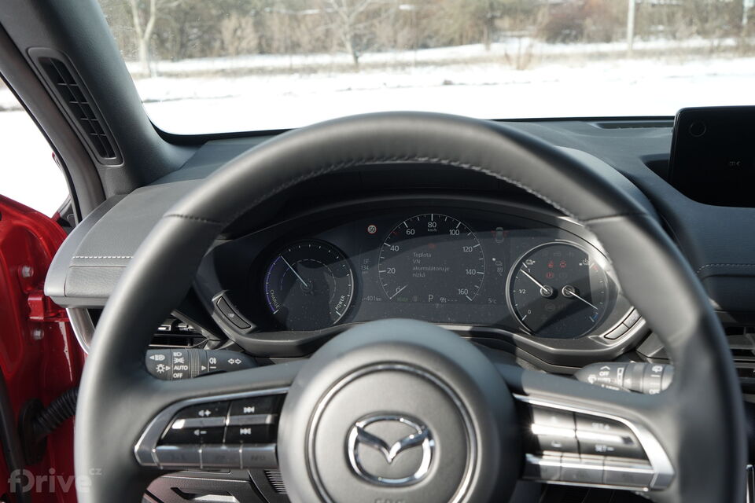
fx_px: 734
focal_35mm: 35
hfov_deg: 54.4
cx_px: 378
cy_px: 252
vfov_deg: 37.9
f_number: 8
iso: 800
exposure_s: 1/400
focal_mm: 35
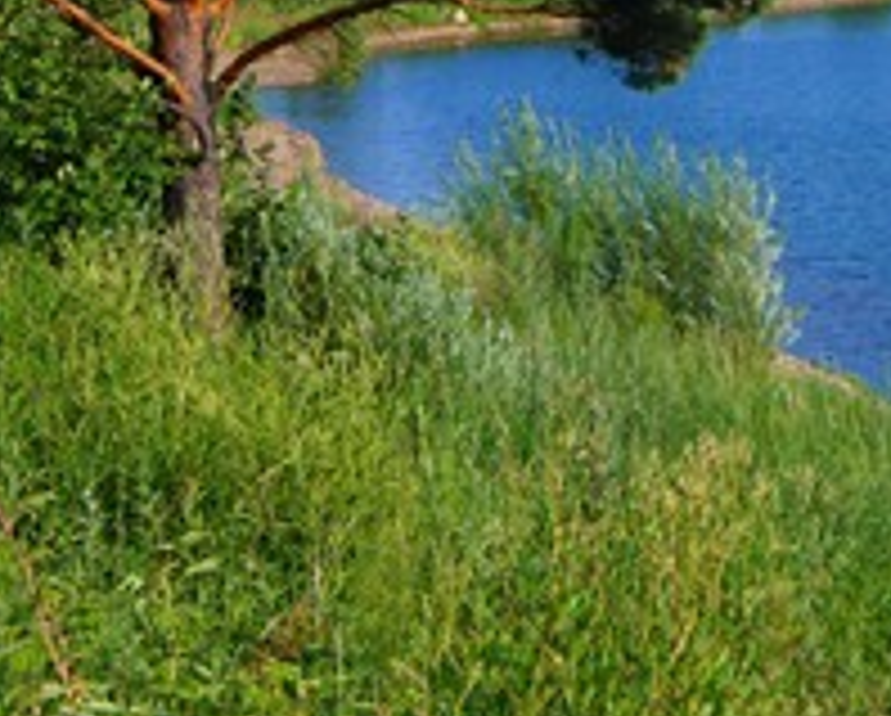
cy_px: -340
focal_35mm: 102
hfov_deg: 17.9
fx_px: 2694
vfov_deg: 14.2
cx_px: 1048
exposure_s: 1/100
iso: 100
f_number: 13
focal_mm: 18
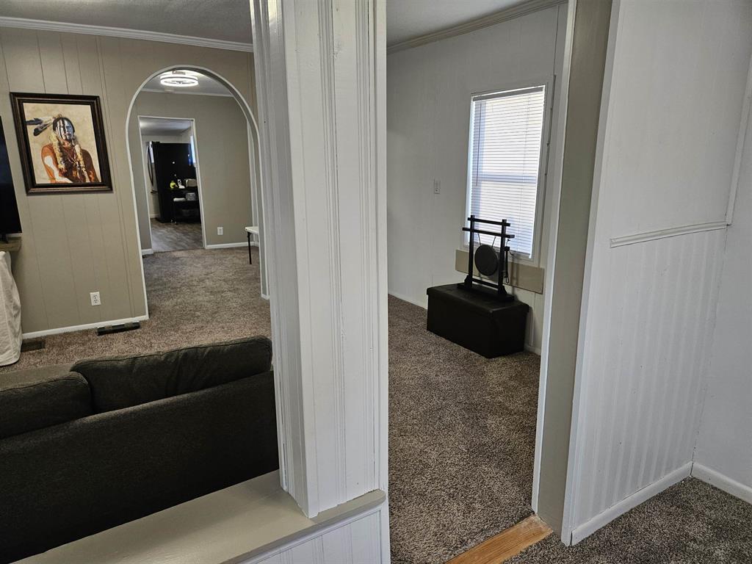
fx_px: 500
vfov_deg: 58.9
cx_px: 376
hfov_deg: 73.9
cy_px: 282
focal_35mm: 23
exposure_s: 1/120
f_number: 1.8
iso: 200
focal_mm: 5.4
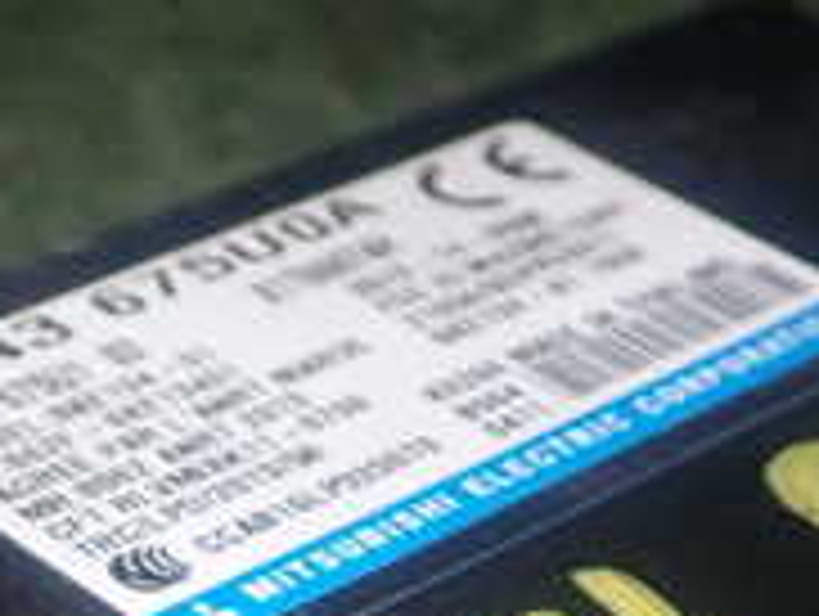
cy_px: 940
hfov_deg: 14.6
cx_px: 450
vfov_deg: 10.6
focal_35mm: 135
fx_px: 3198
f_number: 8
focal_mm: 7.31
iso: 200
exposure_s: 1/40
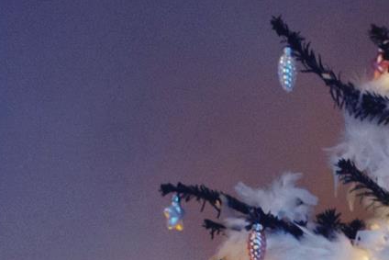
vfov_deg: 9.1
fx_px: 1589
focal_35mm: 147
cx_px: 506
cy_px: 386
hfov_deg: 13.5
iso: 2200
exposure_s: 1/60
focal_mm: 26
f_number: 4
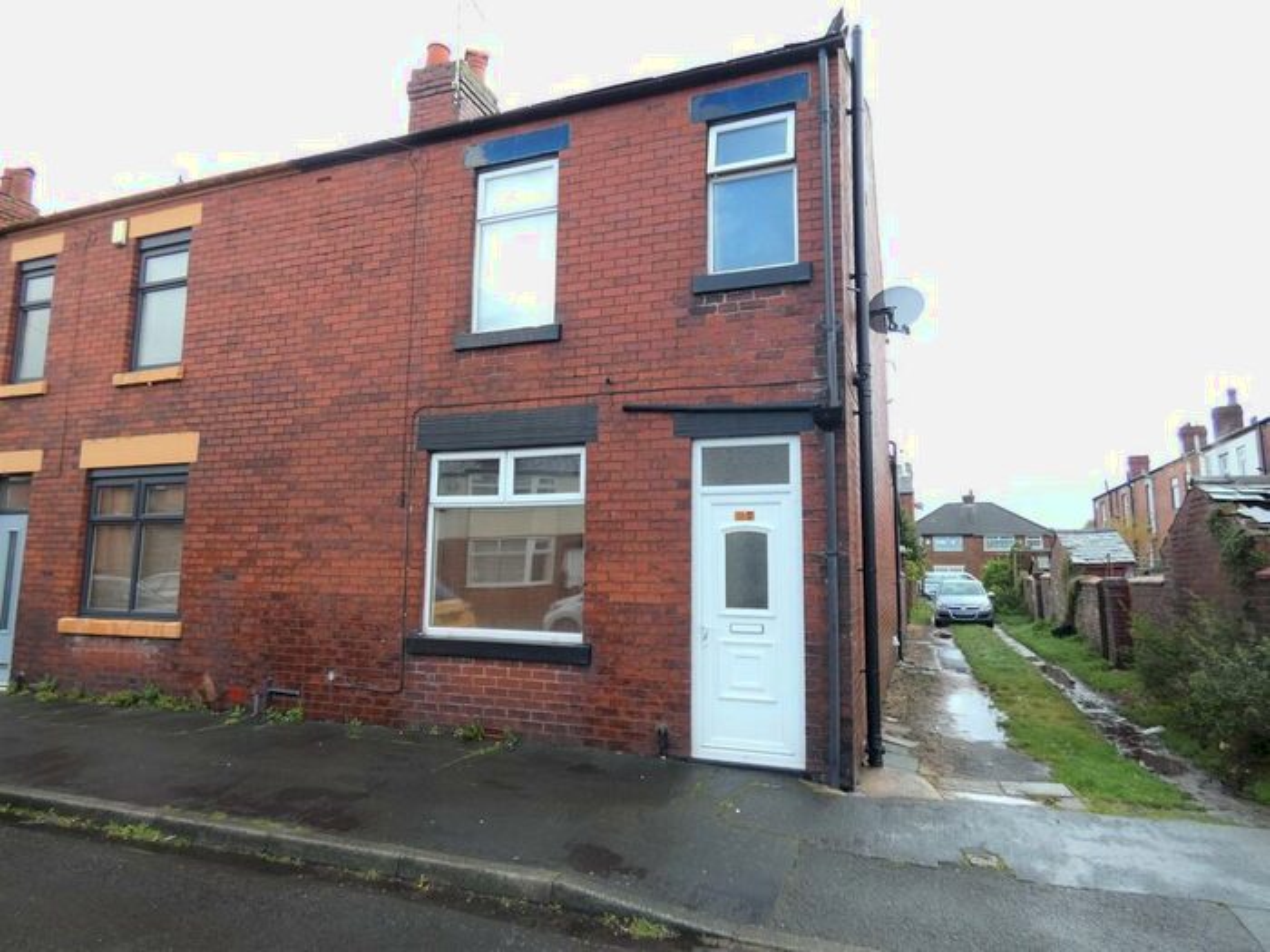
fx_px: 734
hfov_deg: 81.7
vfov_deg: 66.0
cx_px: 635
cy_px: 476
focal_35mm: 20
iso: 80
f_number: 2.8
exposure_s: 1/200
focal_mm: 3.6
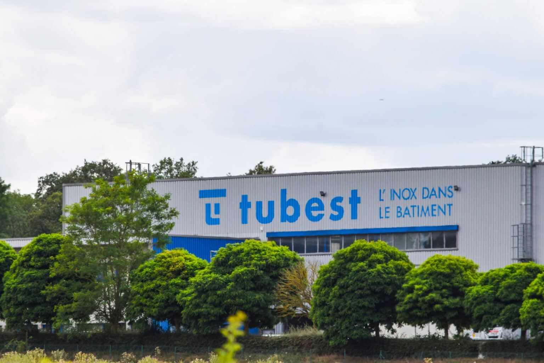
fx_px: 6346
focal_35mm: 420
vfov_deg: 3.3
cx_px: 272
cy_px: 182
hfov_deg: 4.9
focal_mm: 280
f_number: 11
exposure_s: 1/200
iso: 100
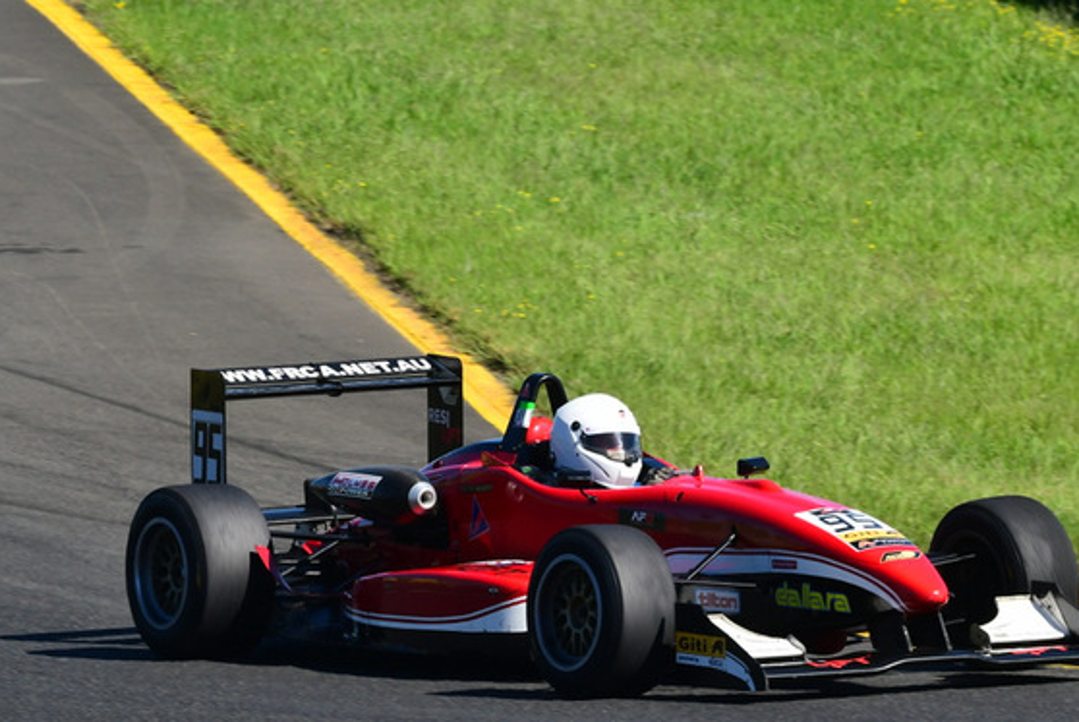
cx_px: 710
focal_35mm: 559
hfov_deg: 3.7
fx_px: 16767
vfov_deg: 2.5
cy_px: 463
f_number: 11
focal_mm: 260
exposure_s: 1/640
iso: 500
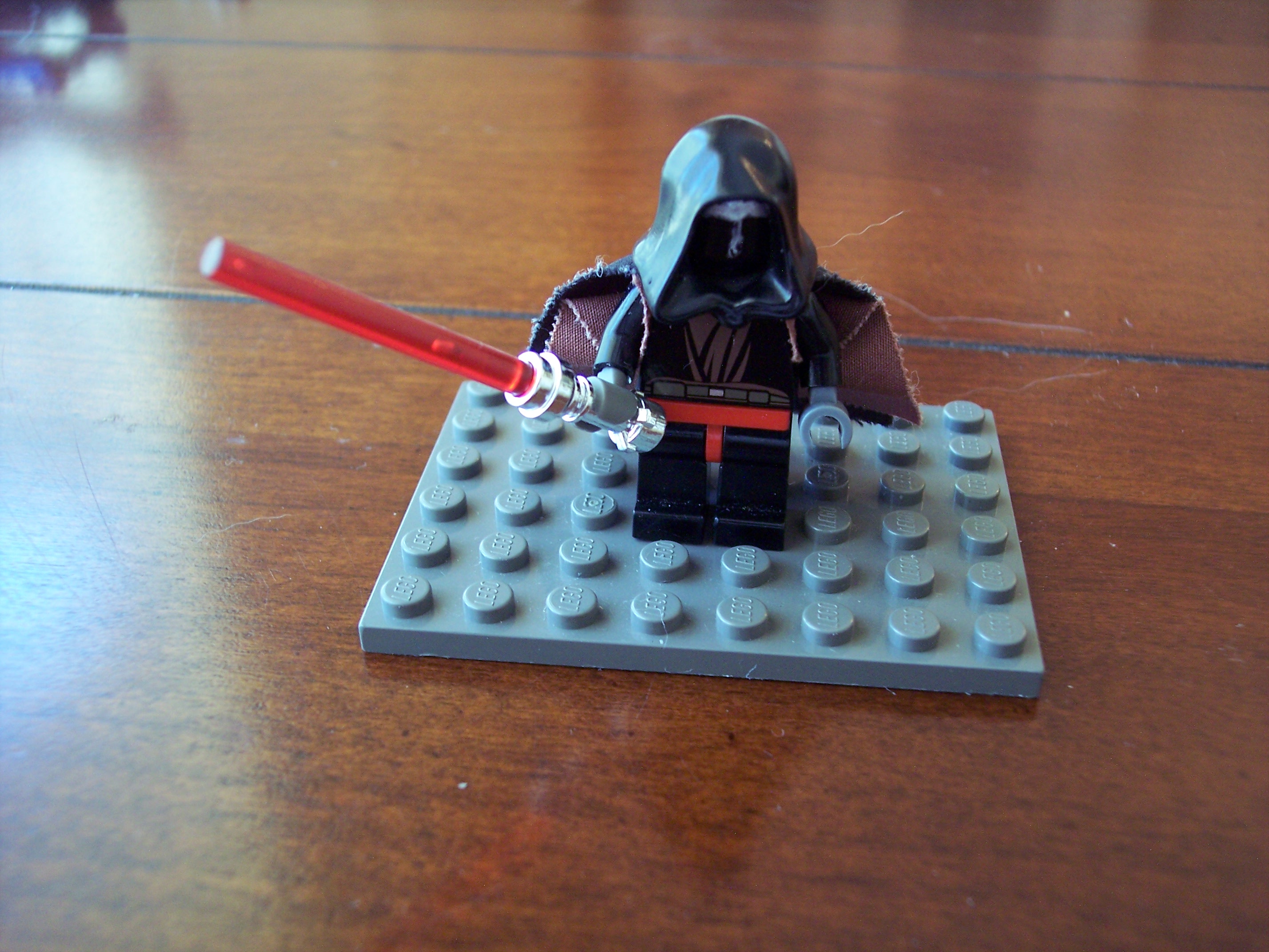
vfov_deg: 36.8
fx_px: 1430
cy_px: 476
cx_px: 634
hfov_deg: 47.9
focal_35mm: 39
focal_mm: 8
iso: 200
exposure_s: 1/10
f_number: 3.4
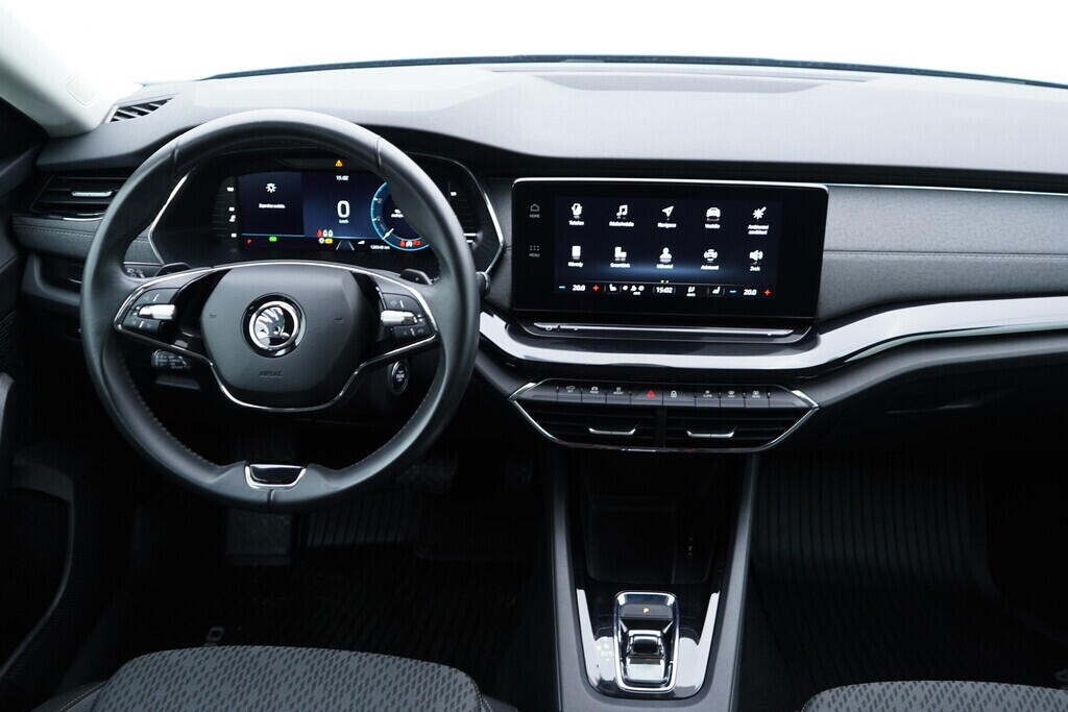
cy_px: 356
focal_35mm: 36
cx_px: 534
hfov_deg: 53.1
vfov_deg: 36.9
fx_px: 1068
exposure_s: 1/40
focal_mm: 24
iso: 320
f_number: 2.8
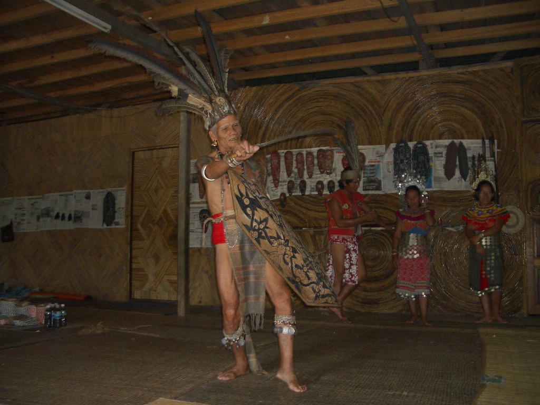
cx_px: 270
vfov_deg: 40.7
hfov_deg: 52.6
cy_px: 202
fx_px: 546
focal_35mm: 35
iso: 100
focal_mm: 5.8
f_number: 2.6
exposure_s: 1/60
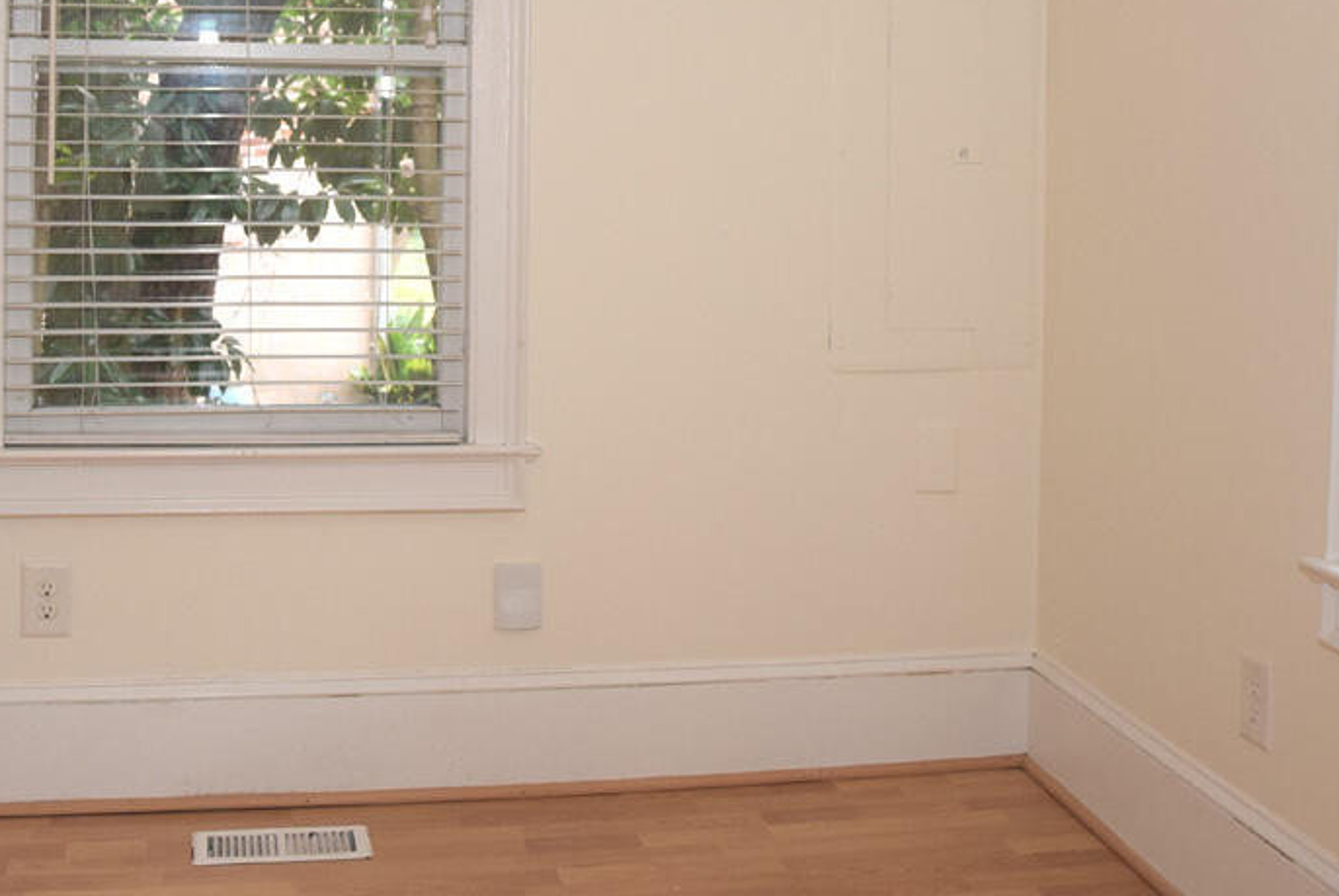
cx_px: 541
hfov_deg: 35.5
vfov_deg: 23.8
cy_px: 154
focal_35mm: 56
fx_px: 2085
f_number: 4
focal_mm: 20
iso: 1000
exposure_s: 1/60
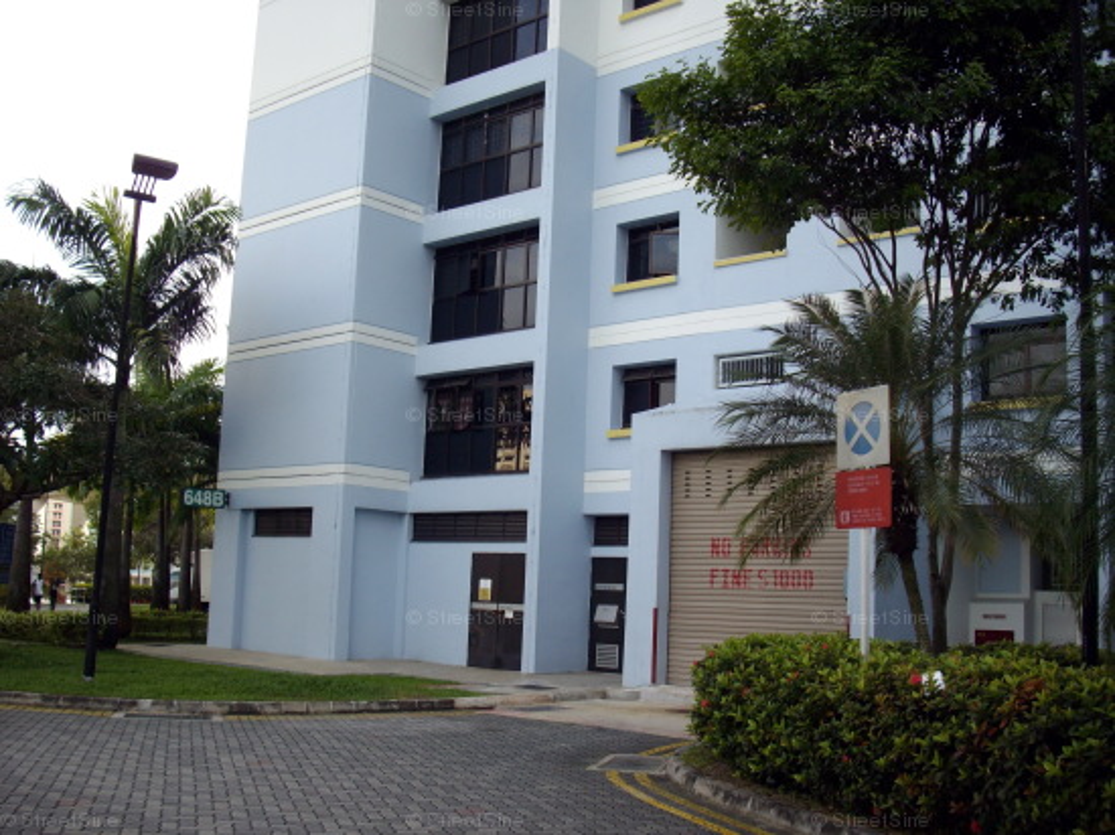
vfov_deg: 38.6
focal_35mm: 37
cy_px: 418
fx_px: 1191
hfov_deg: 50.2
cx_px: 558
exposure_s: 1/320
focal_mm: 6.2
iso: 80
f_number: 2.8
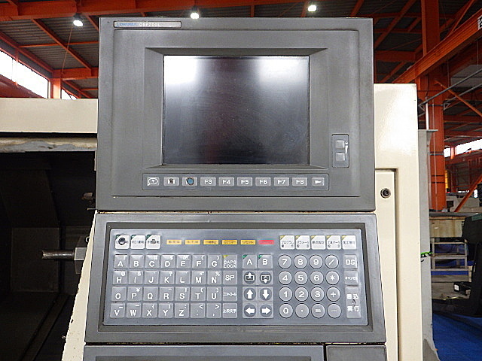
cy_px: 180
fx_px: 390
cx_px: 241
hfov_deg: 63.4
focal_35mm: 28
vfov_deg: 49.7
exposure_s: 1/45
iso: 125
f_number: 3.5
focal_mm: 5
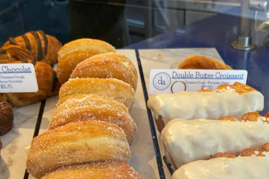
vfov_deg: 19.1
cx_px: 184
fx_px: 530
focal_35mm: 71
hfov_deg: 28.2
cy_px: 135
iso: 80
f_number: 1.78
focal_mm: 6.86
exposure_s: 1/120
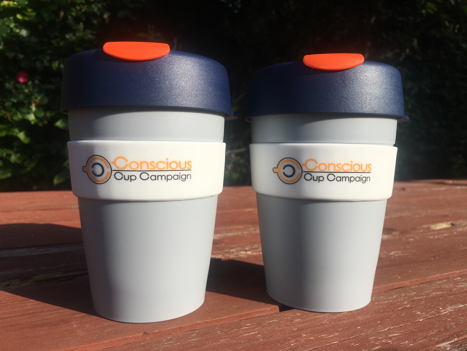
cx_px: 234
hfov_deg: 61.7
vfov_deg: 48.2
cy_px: 176
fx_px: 391
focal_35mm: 29
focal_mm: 4.15
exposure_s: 1/1972
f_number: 2.2
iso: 25
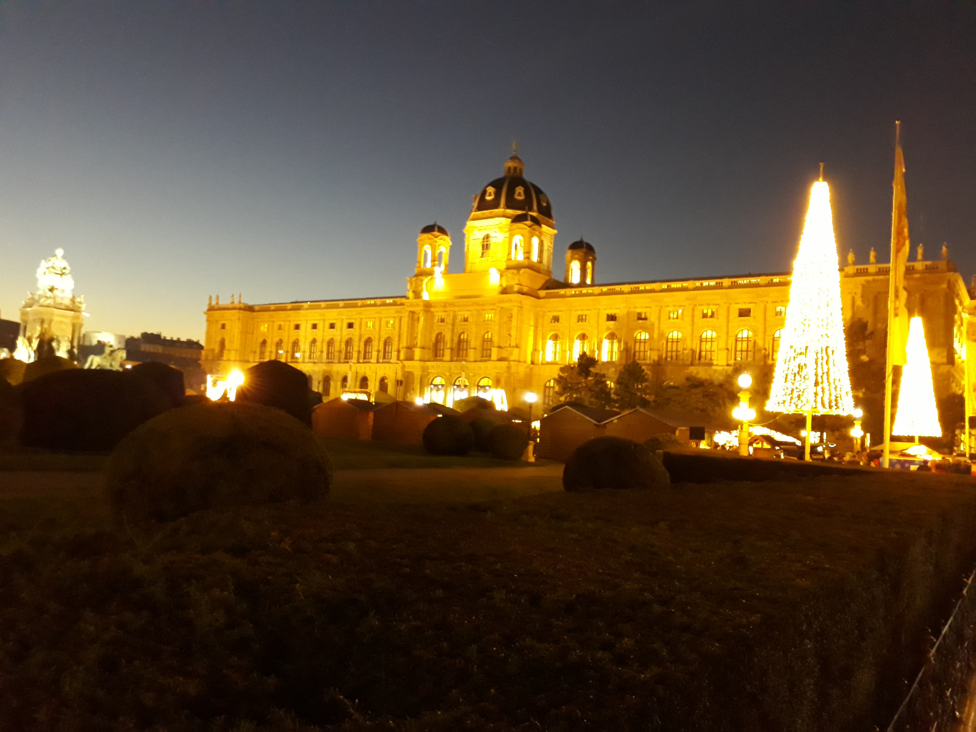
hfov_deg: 65.3
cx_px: 488
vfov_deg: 51.4
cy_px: 366
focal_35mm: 27
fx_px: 761
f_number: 1.9
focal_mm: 3.6
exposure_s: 1/10
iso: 1000
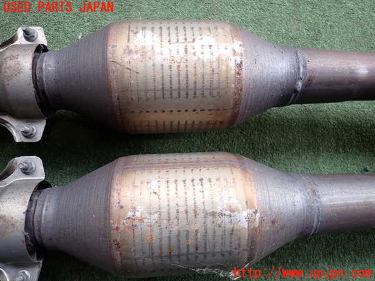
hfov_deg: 69.4
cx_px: 188
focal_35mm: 25
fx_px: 271
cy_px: 140
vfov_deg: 54.9
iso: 125
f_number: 2
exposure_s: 1/125
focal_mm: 4.5
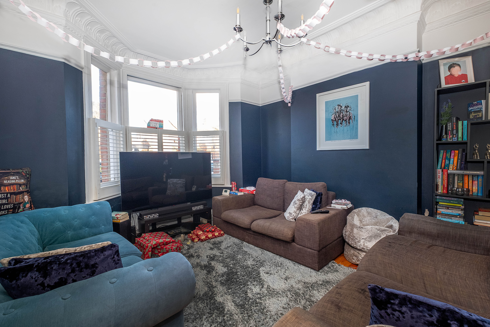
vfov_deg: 77.3
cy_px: 164
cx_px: 245
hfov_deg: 100.4
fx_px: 204
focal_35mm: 15
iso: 500
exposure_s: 1/40
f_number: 5.6
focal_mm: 10
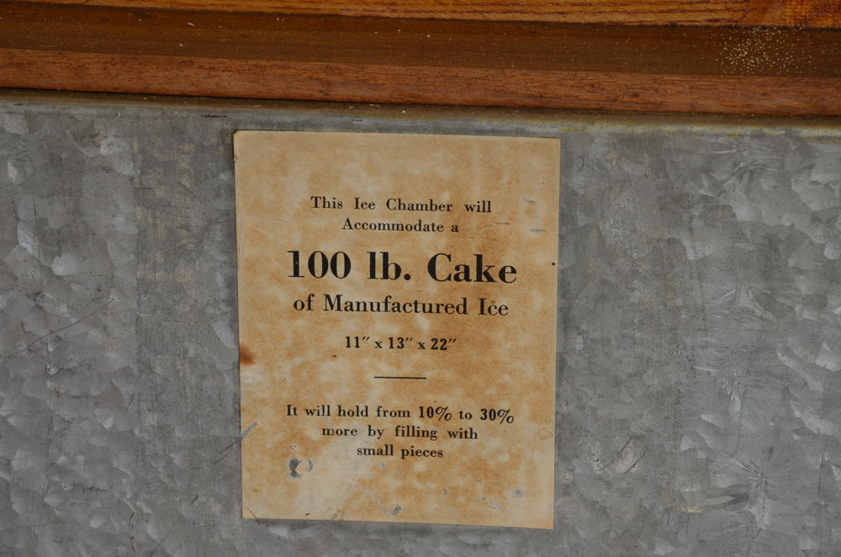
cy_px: 278
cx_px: 420
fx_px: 3671
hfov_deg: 13.1
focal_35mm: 158
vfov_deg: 8.7
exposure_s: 1/80
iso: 100
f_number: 10
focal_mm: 105
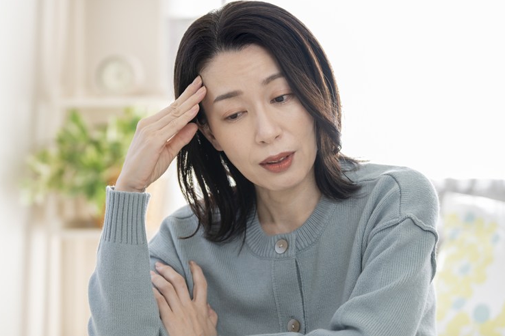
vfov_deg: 12.8
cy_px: 180
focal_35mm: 107
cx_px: 174
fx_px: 1501
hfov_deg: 19.0
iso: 400
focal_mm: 79
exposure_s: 1/200
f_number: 2.8
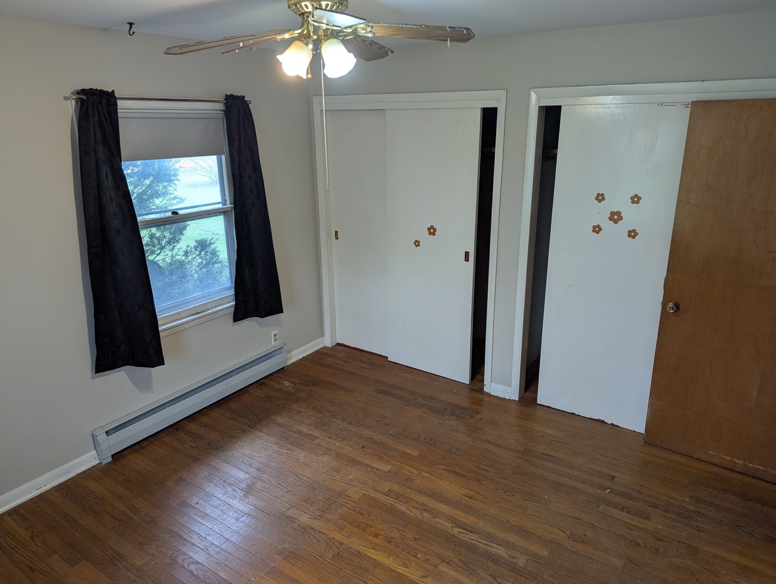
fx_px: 539
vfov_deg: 56.9
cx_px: 388
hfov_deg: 71.5
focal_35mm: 24
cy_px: 292
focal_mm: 6.81
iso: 58
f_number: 1.85
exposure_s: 1/40
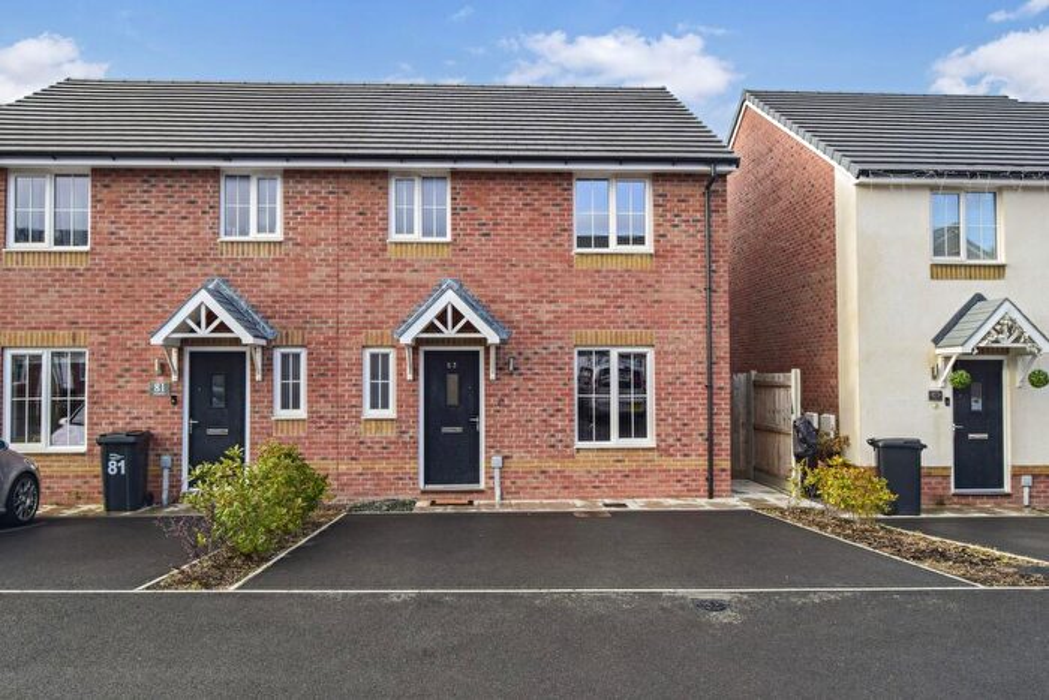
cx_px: 524
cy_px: 350
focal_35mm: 27
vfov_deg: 47.9
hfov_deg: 67.4
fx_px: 787
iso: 400
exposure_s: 1/160
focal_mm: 18
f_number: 9
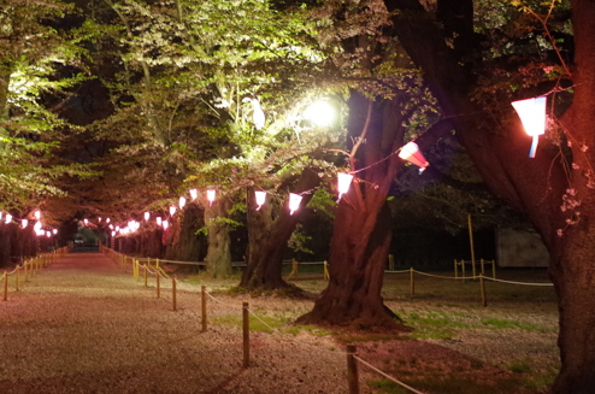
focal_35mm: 58
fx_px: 956
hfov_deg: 33.5
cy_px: 67
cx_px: 112
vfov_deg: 22.9
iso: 1600
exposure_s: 1/8
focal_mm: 18.3
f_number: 2.8
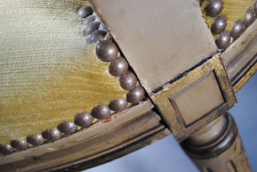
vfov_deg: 32.0
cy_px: 86
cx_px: 128
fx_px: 300
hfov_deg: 46.3
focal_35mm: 42
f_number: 4.5
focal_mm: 28
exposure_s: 1/30
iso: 280
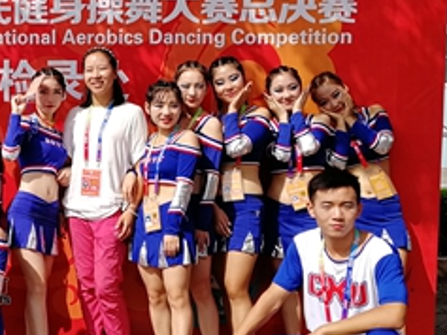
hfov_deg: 31.7
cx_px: 23
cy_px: 172
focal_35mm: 57
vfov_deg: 25.7
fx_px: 736
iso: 50
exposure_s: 1/1208
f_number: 2.2
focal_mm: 3.95
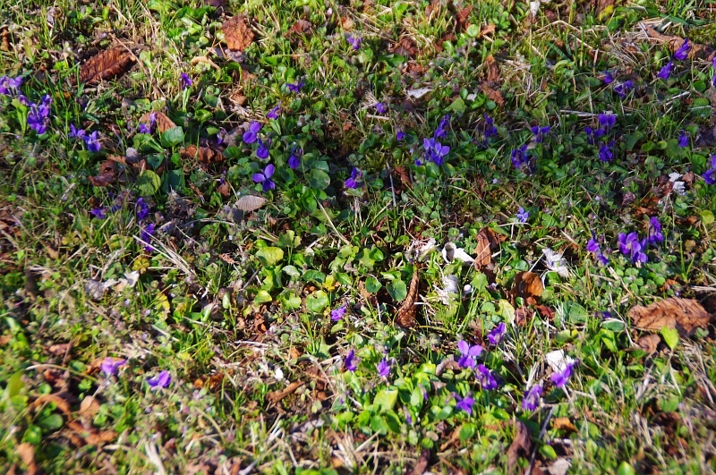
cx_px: 358
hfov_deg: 15.2
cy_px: 238
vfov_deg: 10.1
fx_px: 2681
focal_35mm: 135
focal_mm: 90
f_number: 5.6
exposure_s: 1/160
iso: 100
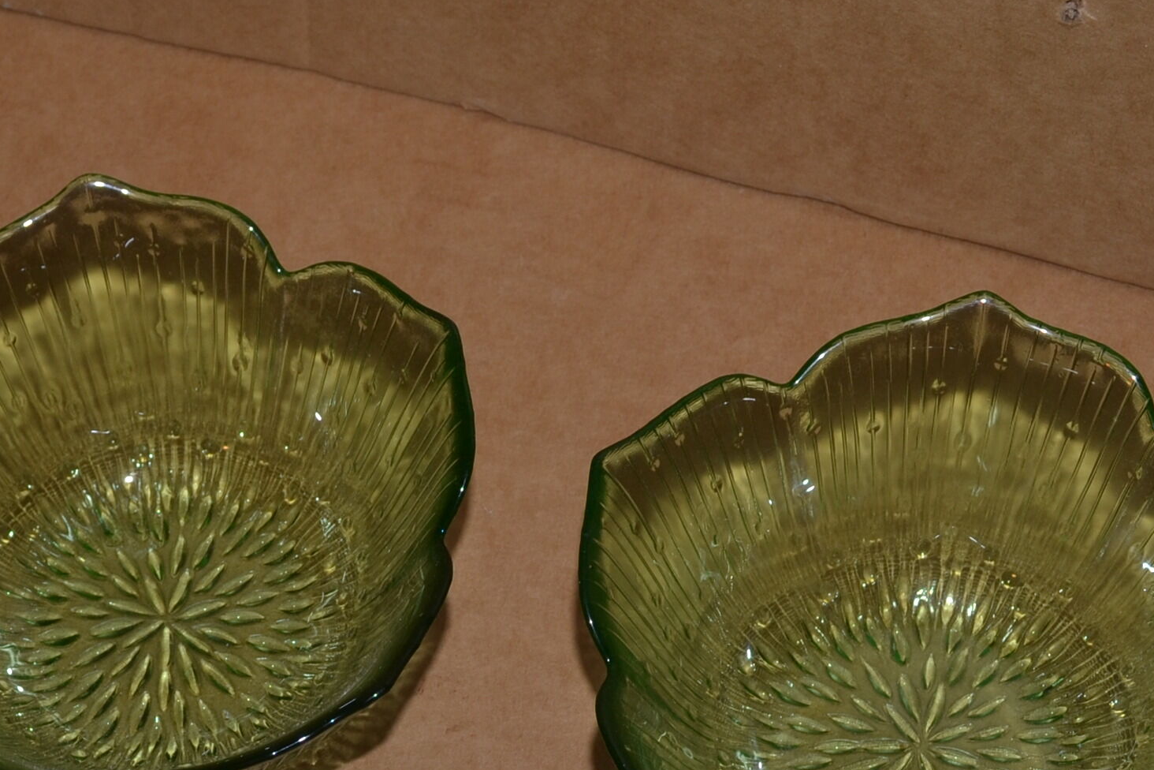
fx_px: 2725
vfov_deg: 15.6
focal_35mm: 85
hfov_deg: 23.6
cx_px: 227
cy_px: 850
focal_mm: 24
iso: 100
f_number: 8
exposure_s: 1/60
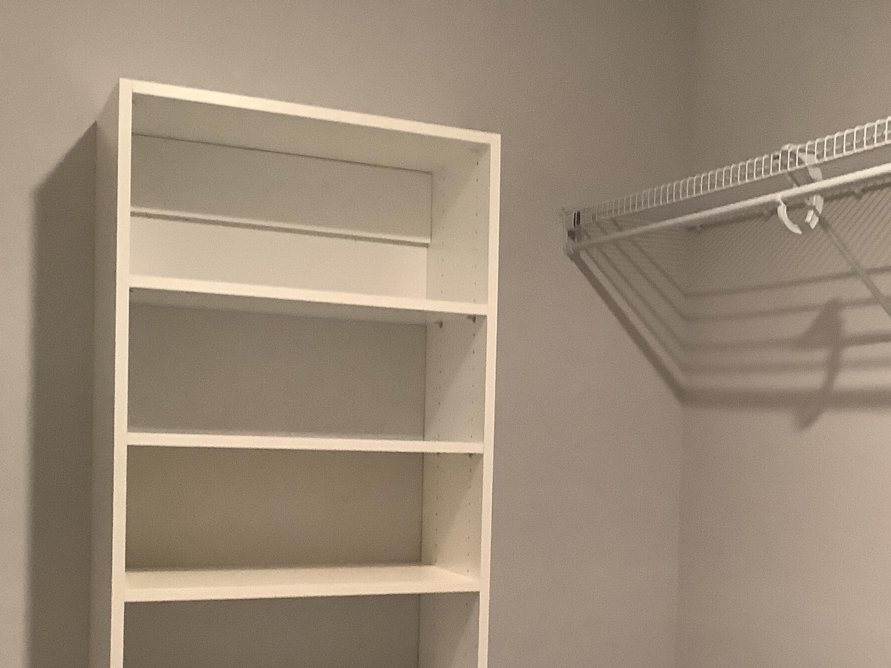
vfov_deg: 27.7
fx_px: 1338
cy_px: 498
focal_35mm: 52
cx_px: 662
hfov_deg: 36.0
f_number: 2.4
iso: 250
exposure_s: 1/50
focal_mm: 3.3
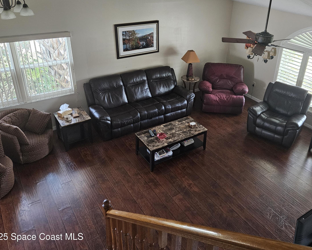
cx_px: 196
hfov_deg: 56.5
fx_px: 286
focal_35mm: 31
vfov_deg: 46.6
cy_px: 90
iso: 500
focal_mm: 5.4
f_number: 1.8
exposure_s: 1/60
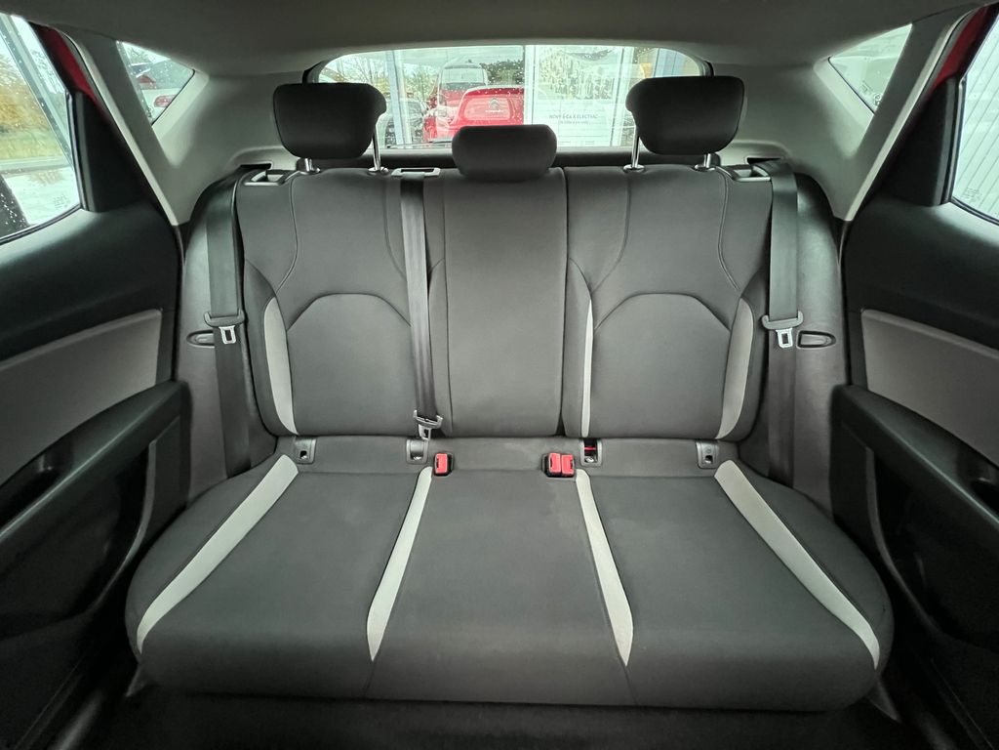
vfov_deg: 89.9
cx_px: 500
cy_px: 375
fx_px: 375
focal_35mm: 13
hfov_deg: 106.2
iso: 1000
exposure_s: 1/41
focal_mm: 1.57
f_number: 1.8
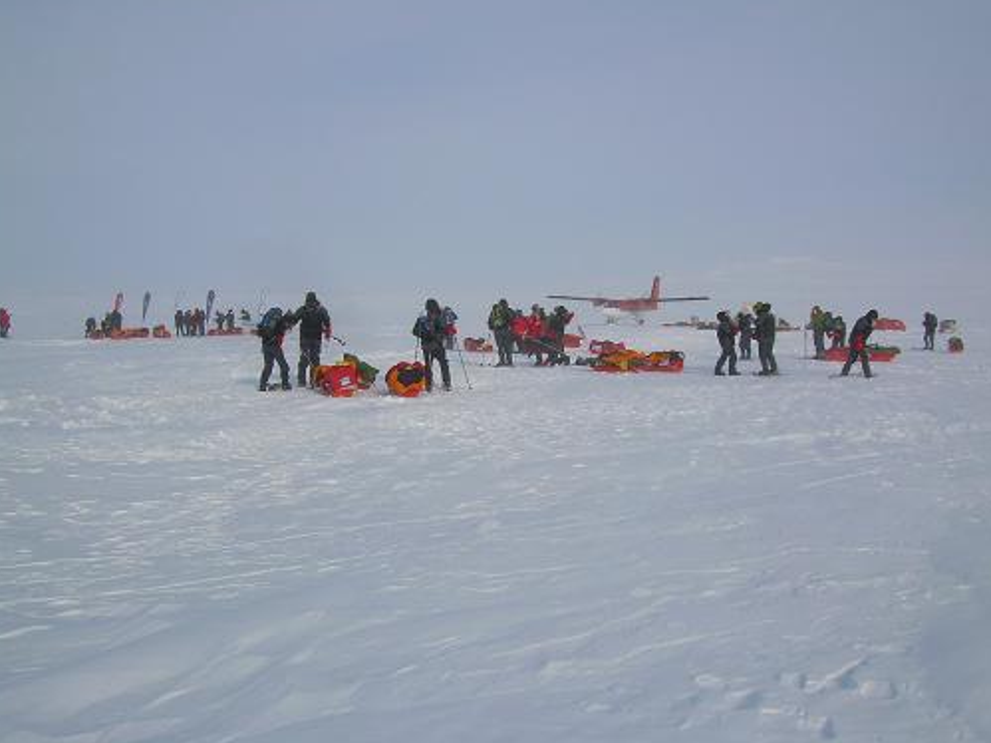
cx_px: 493
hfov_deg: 47.9
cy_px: 366
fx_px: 1116
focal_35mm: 39
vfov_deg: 36.8
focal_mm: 6.3
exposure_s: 1/917
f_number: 4.6
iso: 50
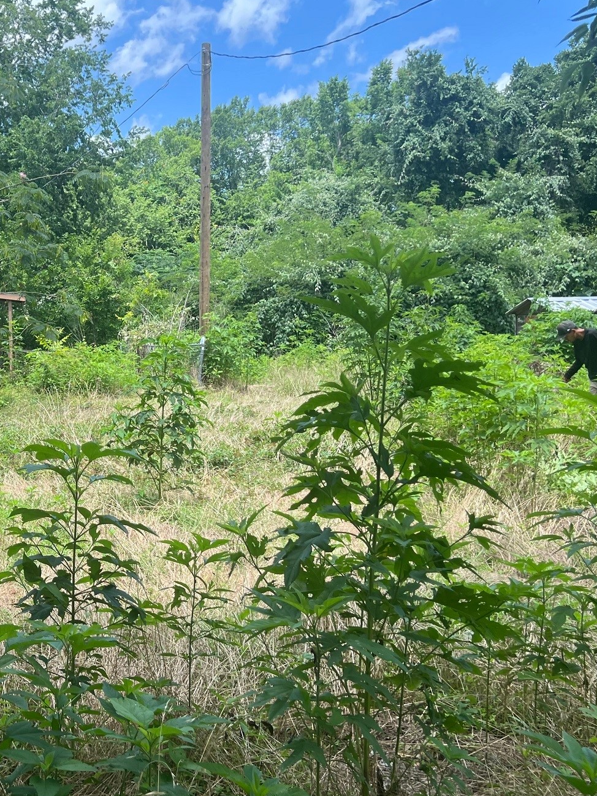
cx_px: 98
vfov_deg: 45.7
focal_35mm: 41
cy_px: 429
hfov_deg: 33.8
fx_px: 943
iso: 50
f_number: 1.5
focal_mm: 5.7
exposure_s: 1/1089
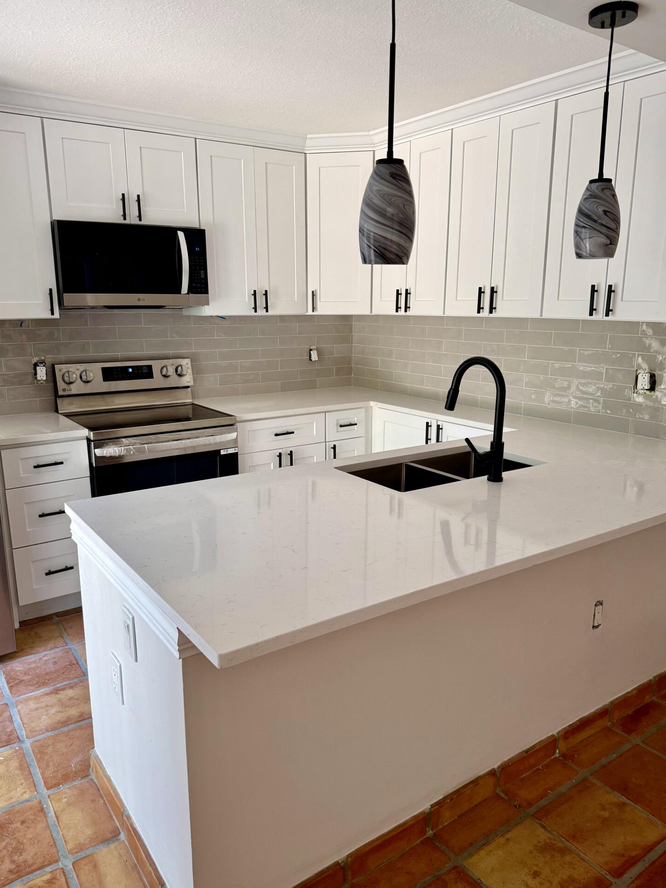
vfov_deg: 69.4
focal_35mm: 25
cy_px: 445
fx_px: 641
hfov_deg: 54.9
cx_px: 327
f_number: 1.78
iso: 160
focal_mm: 6.76
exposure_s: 1/121
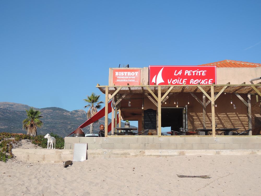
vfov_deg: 26.6
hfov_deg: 34.9
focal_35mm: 55
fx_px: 415
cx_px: 130
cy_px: 98
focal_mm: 11.8
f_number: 4.5
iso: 80
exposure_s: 1/100
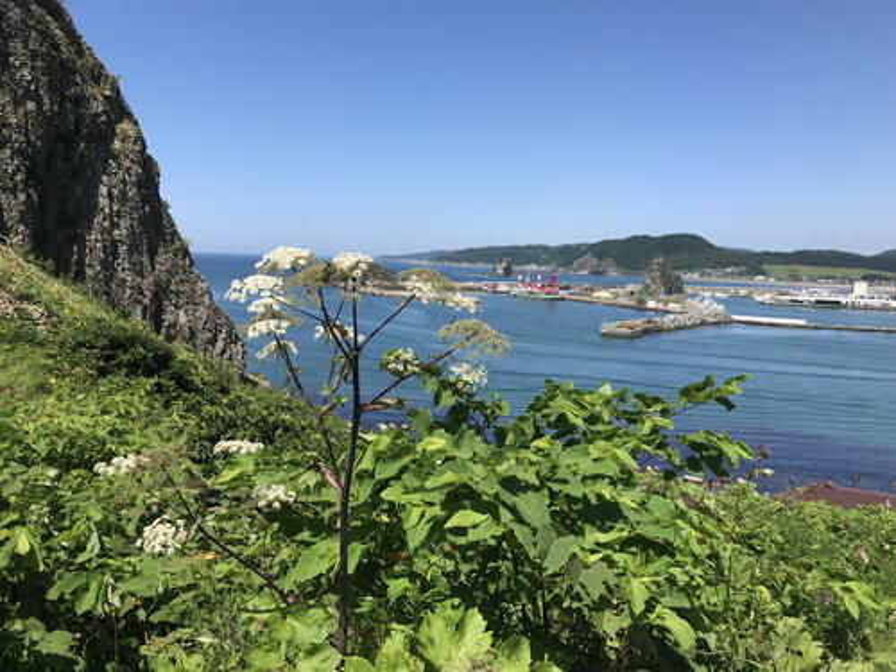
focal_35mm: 28
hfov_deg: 63.4
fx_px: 725
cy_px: 336
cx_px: 448
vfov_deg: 49.7
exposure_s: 1/2336
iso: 20
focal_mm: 3.99
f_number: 1.8
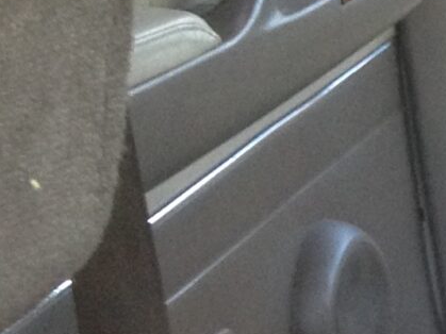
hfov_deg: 8.0
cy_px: 410
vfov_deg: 6.9
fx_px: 2756
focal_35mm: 214
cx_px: 1327
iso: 160
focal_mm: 4.28
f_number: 2.4
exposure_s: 1/20
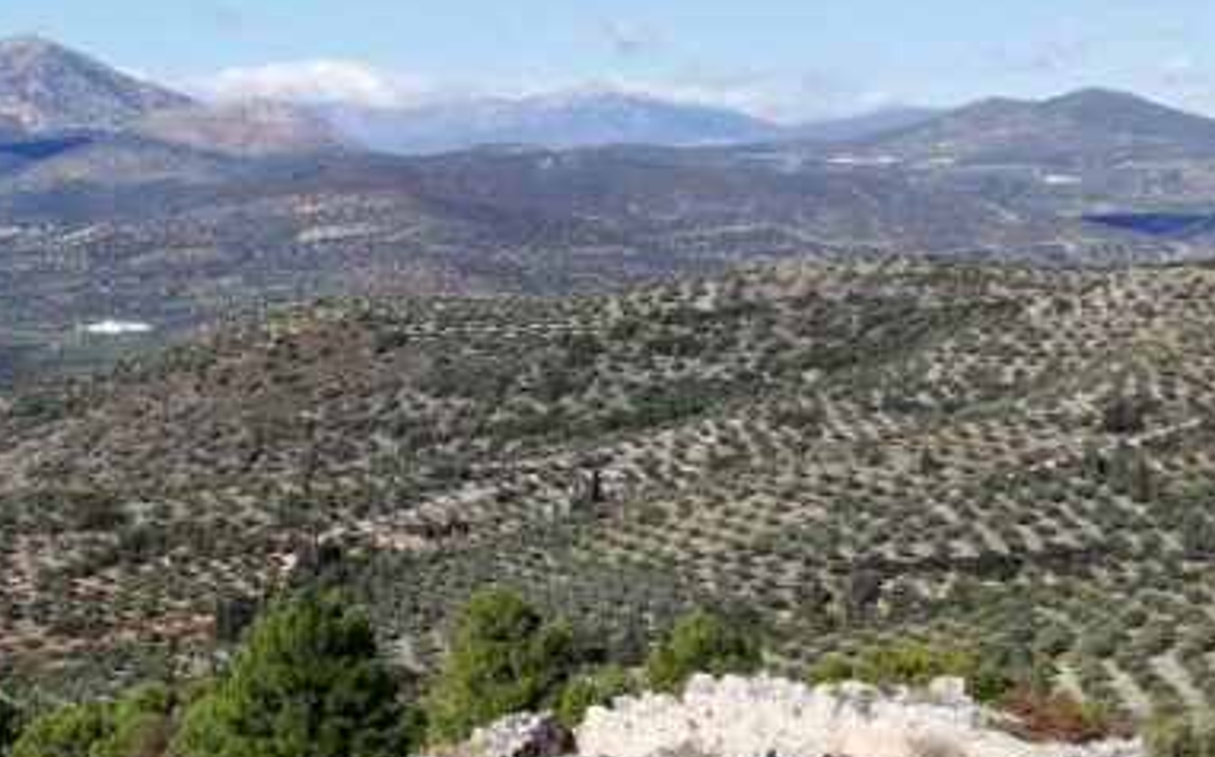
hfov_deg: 25.1
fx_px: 2647
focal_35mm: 80
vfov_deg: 16.3
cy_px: 442
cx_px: 140
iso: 50
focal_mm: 3.81
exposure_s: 1/986
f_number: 2.2
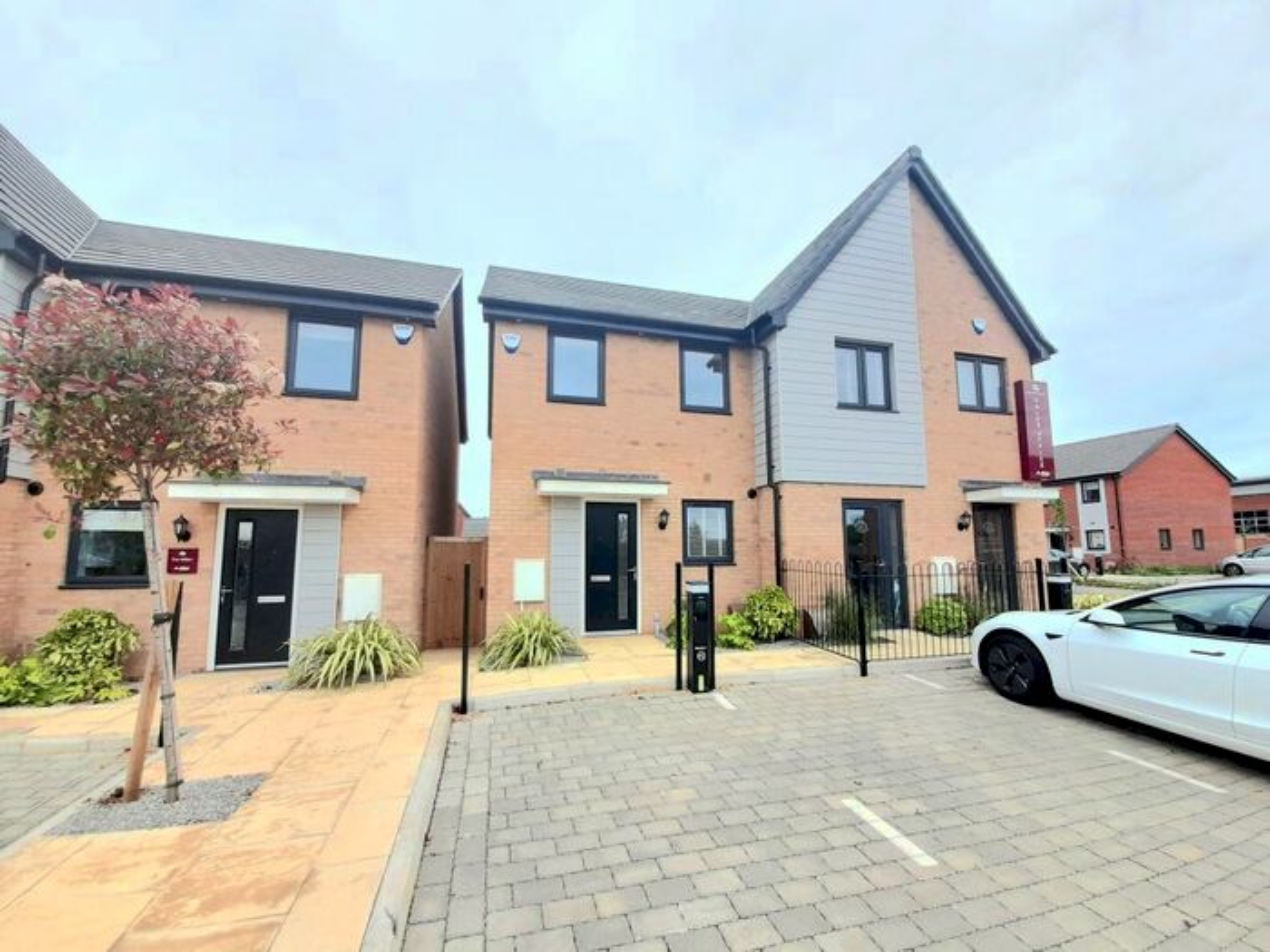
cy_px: 476
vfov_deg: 89.9
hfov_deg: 106.2
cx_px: 635
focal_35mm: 13
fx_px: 477
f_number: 2.2
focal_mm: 1.42
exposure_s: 1/145
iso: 40
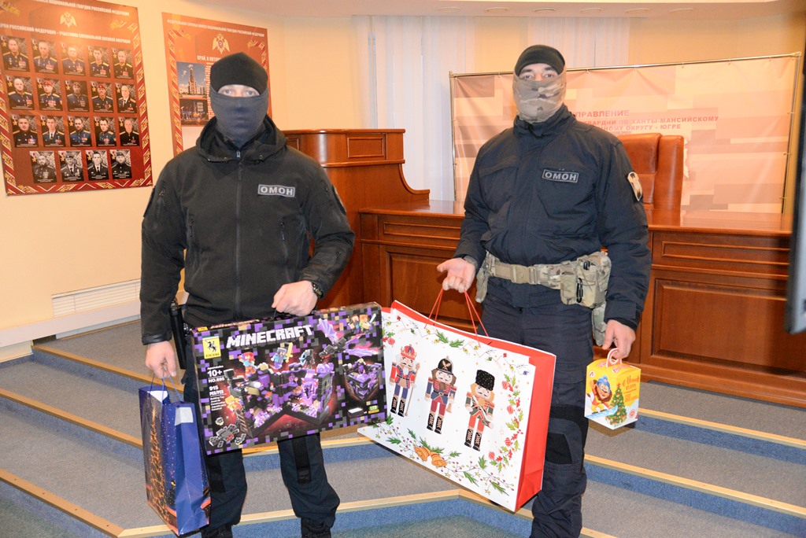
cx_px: 403
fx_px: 694
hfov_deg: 60.3
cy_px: 269
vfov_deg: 42.4
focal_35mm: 31
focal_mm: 31
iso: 6400
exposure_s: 1/125
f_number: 4.5
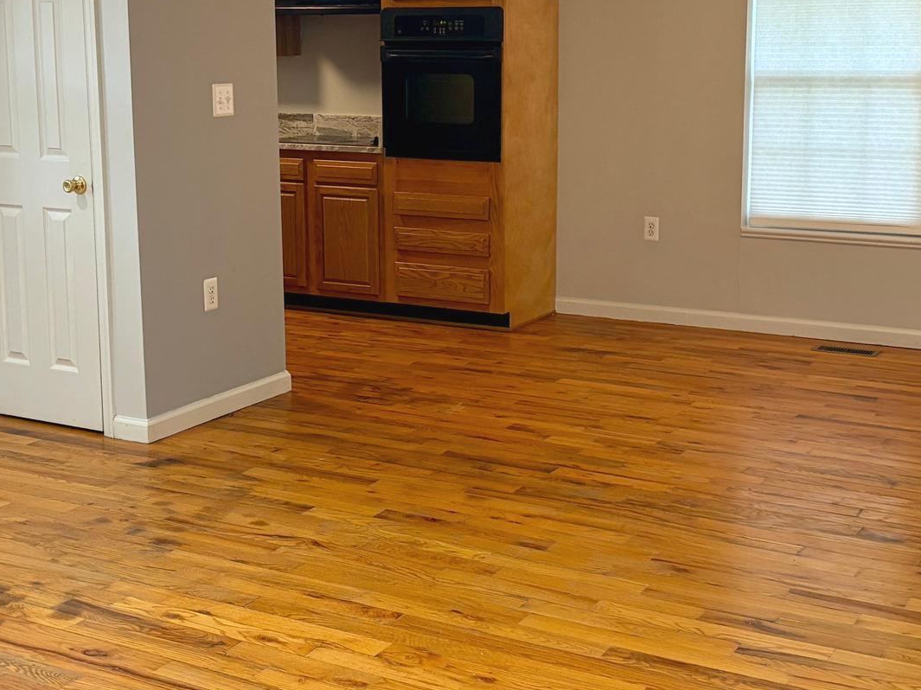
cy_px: 238
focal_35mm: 50
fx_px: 1330
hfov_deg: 38.2
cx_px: 450
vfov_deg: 28.9
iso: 160
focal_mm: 5.96
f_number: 1.6
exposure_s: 1/120
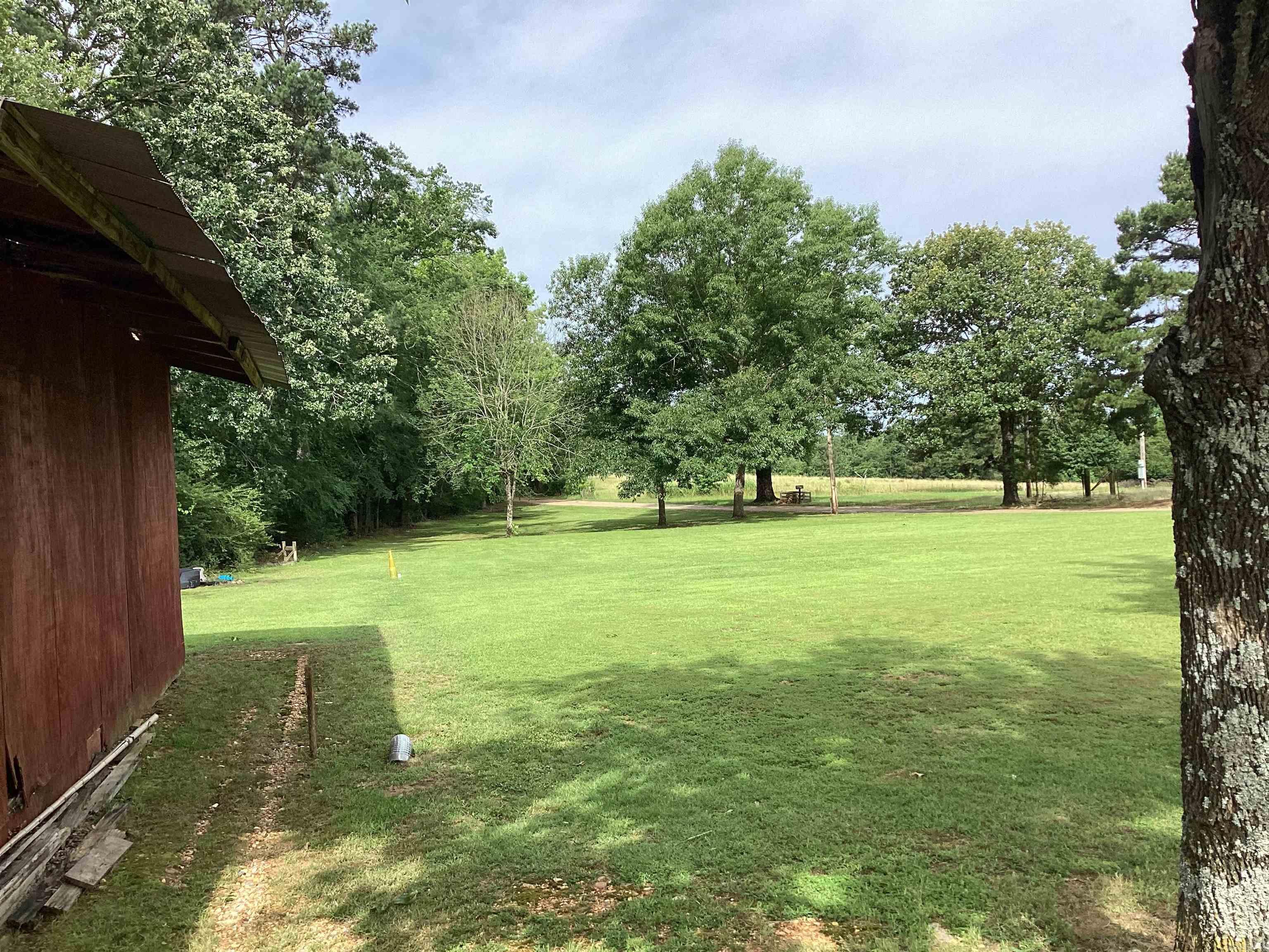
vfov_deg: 45.4
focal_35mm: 31
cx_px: 634
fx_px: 1136
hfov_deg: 58.4
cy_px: 476
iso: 25
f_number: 2.4
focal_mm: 3.3
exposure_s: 1/747
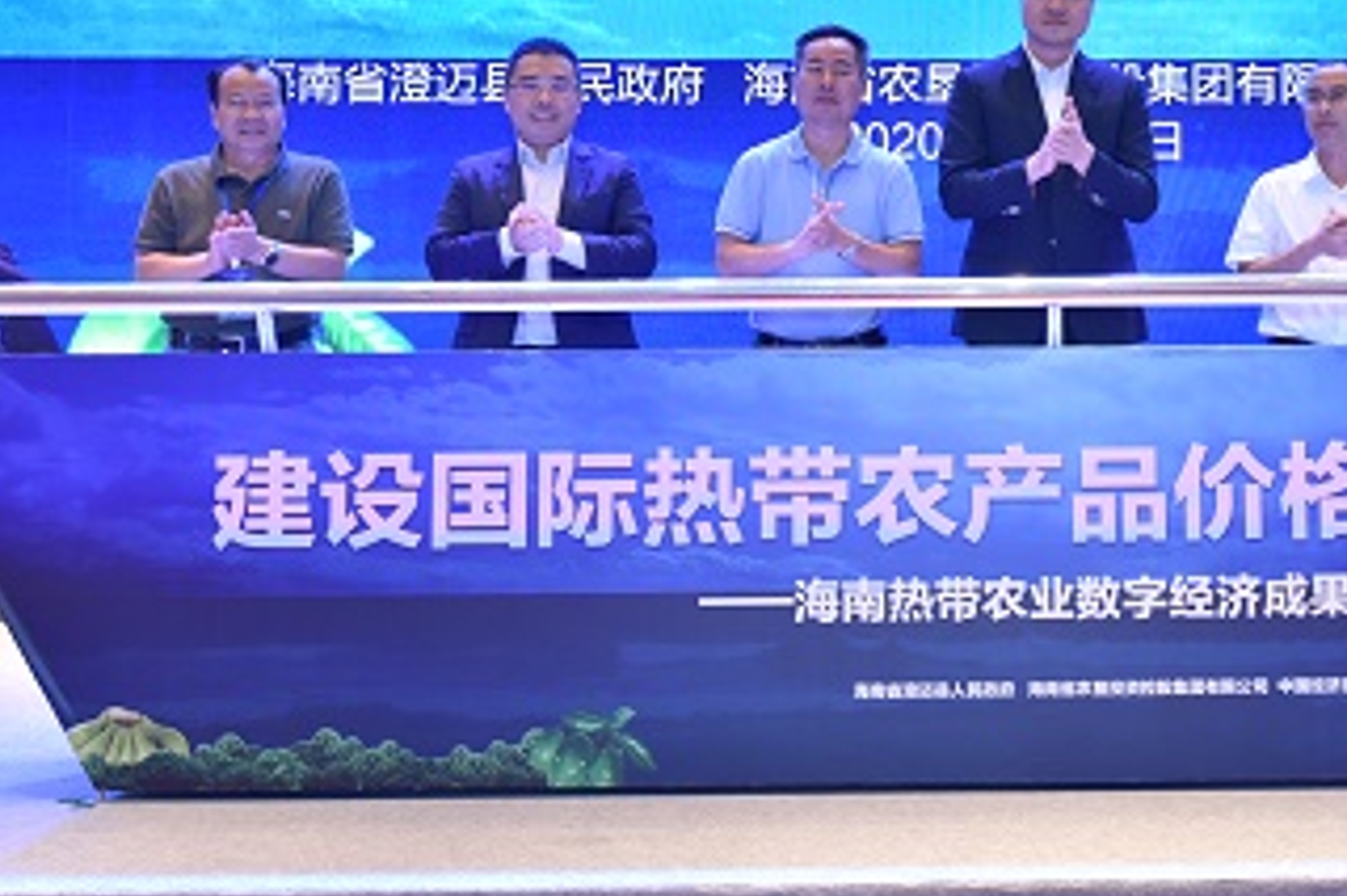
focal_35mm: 60
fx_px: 2244
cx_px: 1014
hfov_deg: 32.8
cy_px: 168
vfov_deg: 22.3
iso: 1250
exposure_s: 1/100
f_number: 4
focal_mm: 32
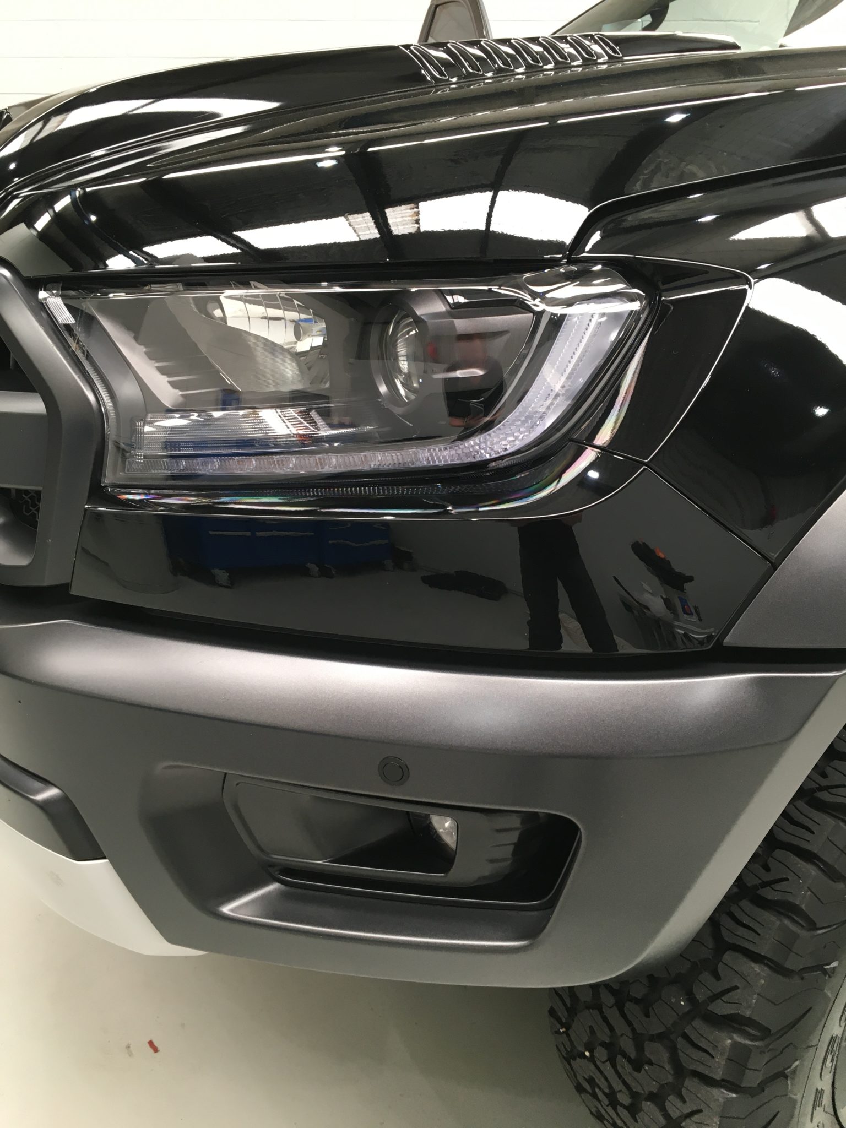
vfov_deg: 61.7
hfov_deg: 48.2
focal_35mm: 29
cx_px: 423
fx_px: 945
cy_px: 564
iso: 40
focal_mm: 4.15
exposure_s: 1/33
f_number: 2.2
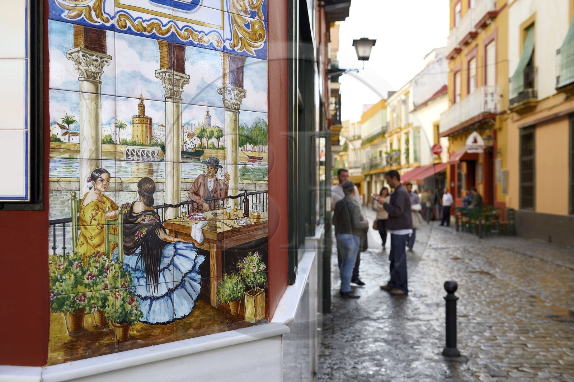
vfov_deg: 38.8
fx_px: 542
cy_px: 191
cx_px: 287
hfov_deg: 55.8
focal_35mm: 34
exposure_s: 1/500
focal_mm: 34
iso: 200
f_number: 4.5
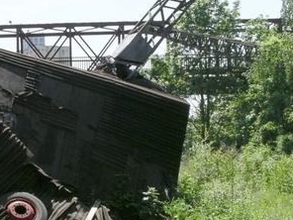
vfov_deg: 18.4
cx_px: 36
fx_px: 677
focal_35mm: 80
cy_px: 113
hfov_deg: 23.8
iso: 64
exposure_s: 1/400
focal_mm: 7.8
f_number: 5.6
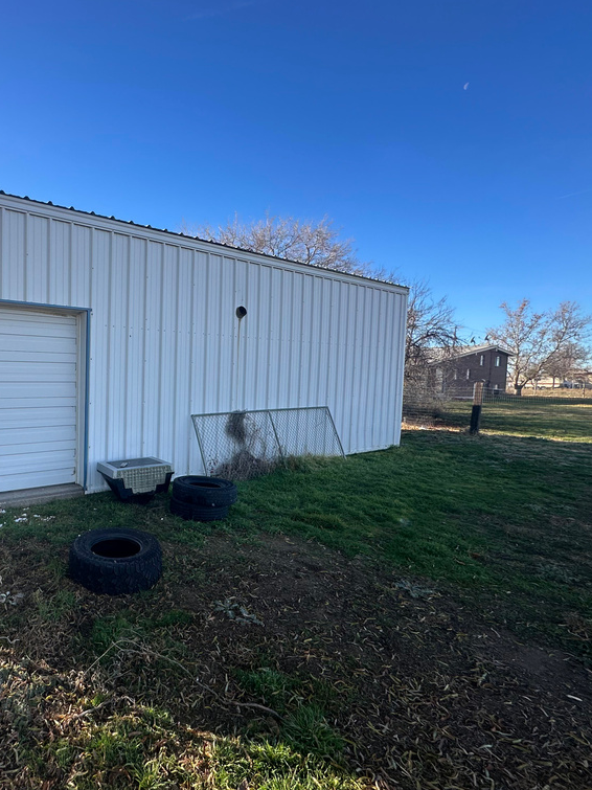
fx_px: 433
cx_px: 112
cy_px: 400
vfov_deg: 84.7
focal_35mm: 19
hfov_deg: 62.4
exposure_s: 1/739
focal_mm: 2.22
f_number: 2.2
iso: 40
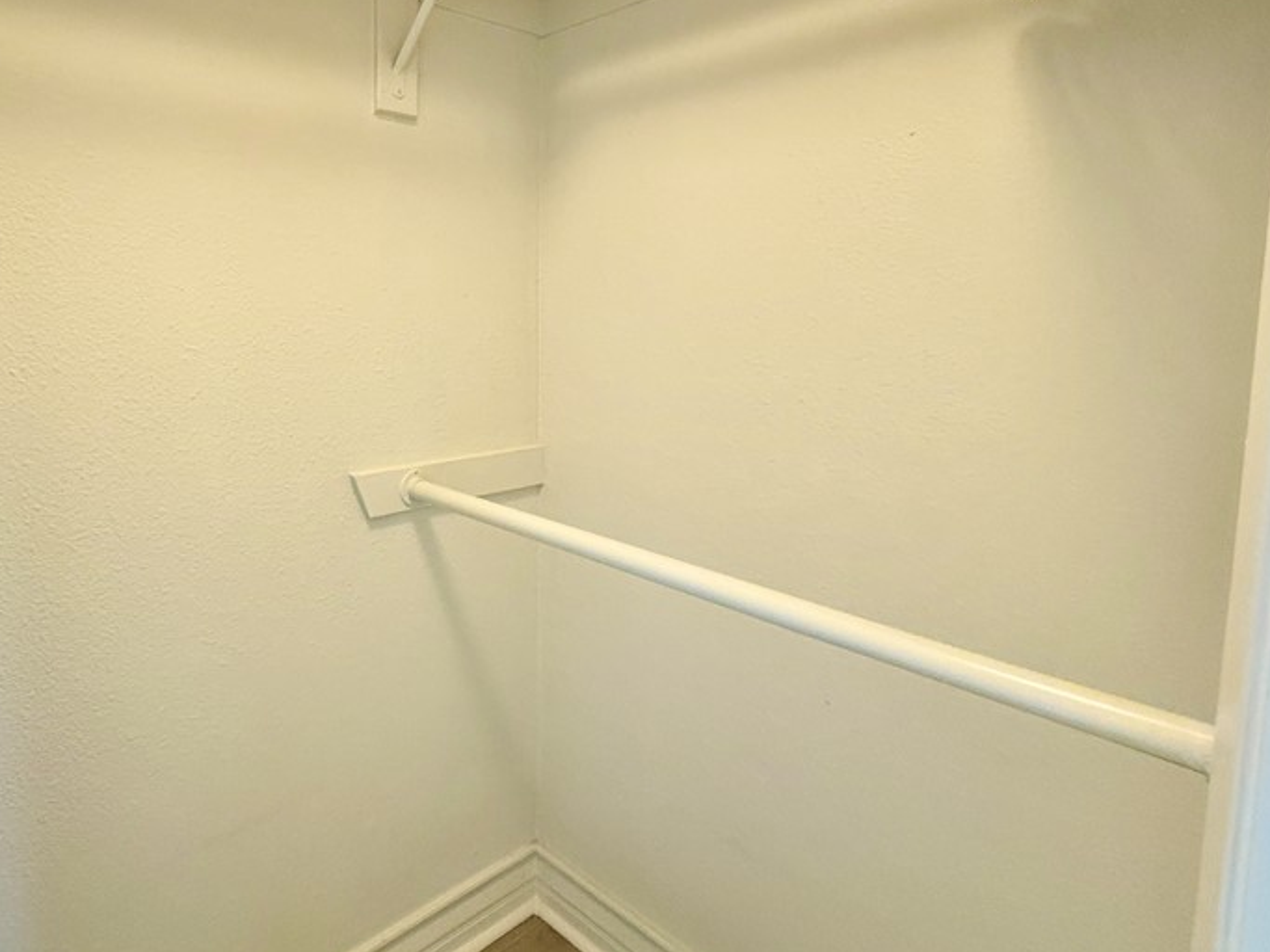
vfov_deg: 62.8
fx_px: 770
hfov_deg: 77.0
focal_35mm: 21
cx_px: 446
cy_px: 376
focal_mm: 2.22
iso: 320
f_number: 2.2
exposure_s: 1/60
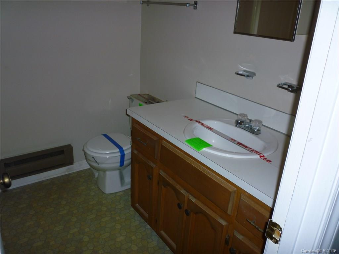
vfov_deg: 48.2
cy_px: 127
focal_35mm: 29
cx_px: 170
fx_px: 284
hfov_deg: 61.7
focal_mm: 5.2
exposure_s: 1/60
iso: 100
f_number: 3.3
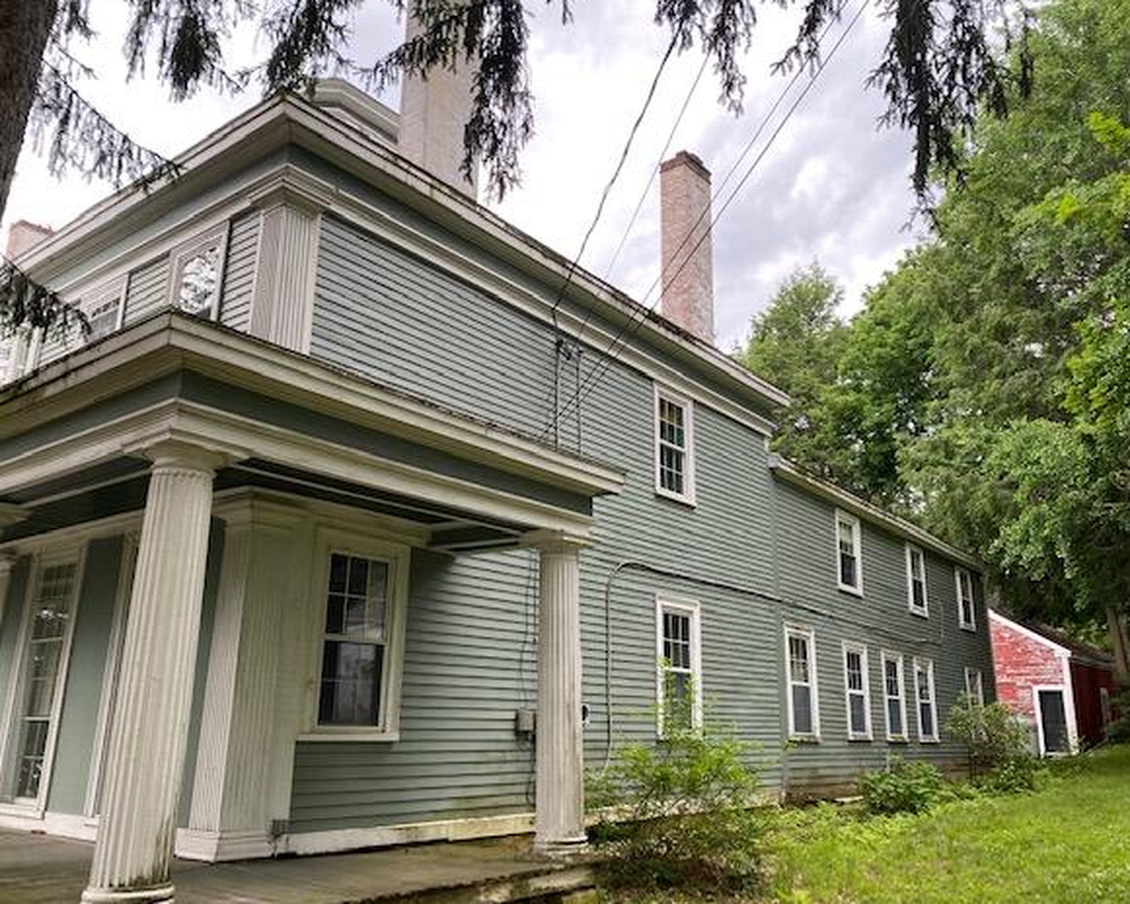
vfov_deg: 51.5
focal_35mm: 28
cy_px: 454
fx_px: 936
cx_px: 577
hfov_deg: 62.2
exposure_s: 1/127
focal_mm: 4.25
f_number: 1.8
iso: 32
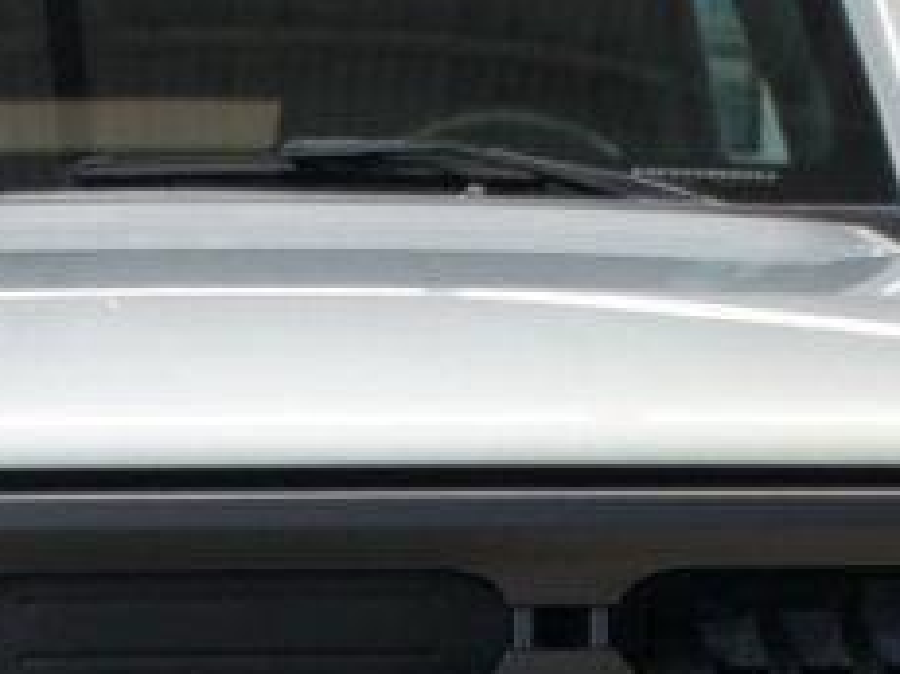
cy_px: 906
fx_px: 2988
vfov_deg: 12.4
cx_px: 97
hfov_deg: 16.9
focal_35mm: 115
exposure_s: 1/30
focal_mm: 18
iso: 320
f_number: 3.5
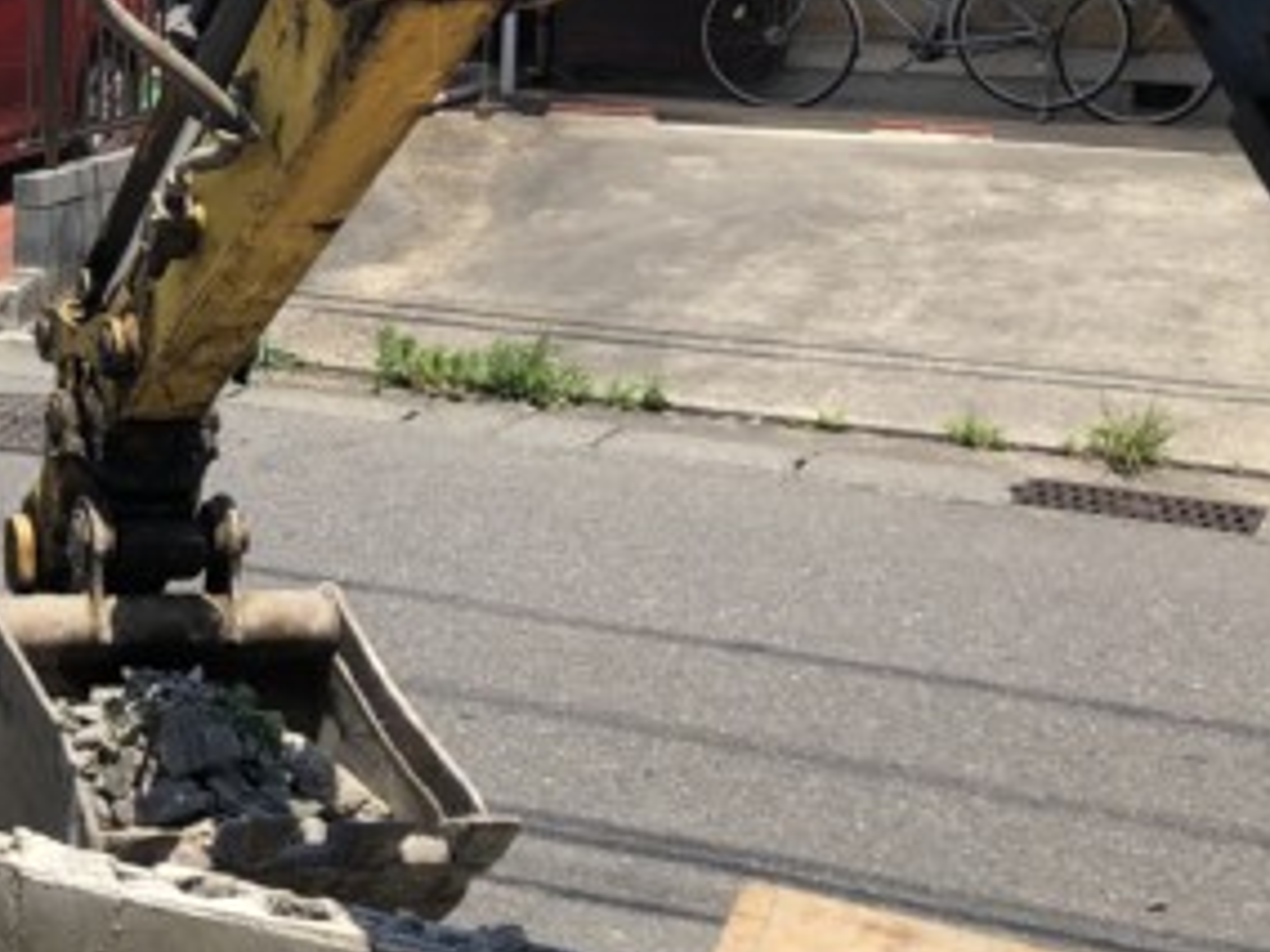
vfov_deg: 18.3
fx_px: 2898
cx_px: -367
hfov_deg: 22.2
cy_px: 85
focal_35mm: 79
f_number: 1.8
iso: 20
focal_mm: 3.99
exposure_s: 1/1548
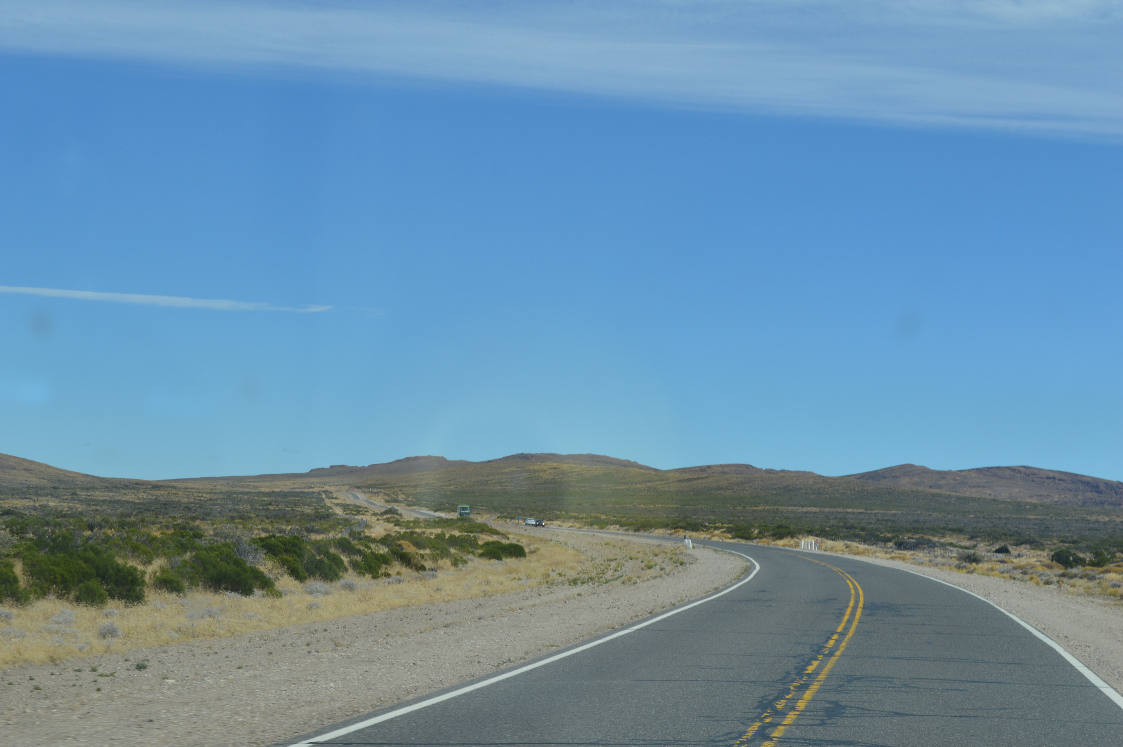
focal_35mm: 75
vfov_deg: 18.1
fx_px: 2337
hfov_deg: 27.0
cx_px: 562
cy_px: 374
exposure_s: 1/320
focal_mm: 50
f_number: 9
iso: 100
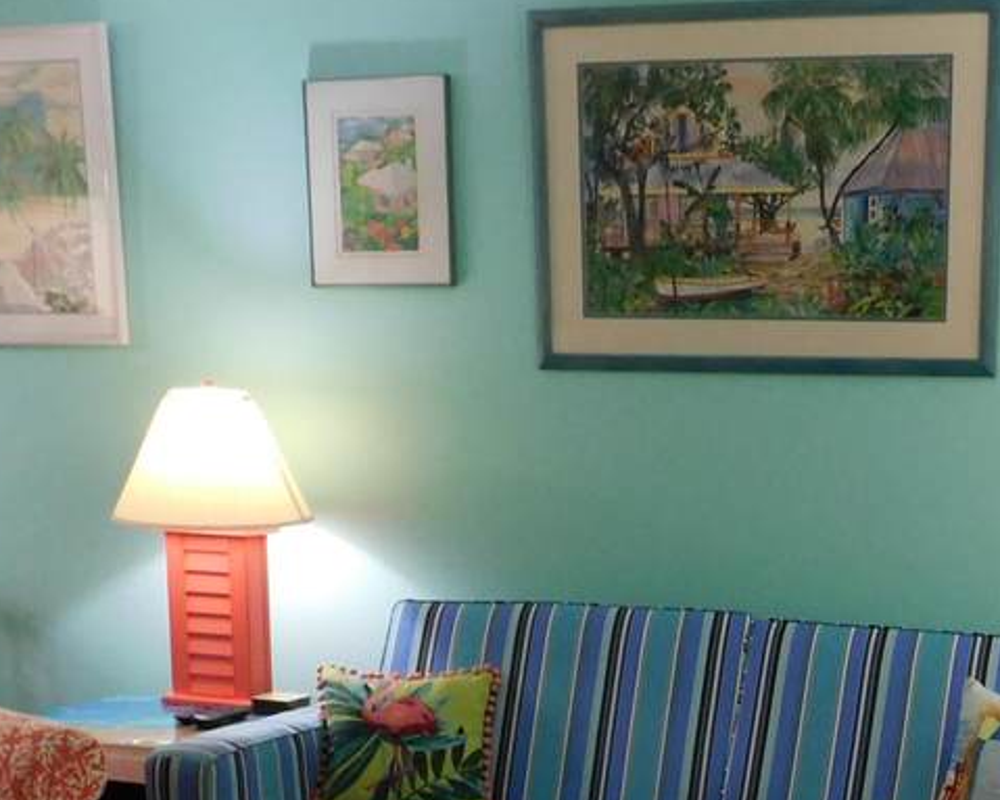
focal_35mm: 60
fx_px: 1775
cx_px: 835
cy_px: 888
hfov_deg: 30.5
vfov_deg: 23.7
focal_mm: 4
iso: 320
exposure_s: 1/30
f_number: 3
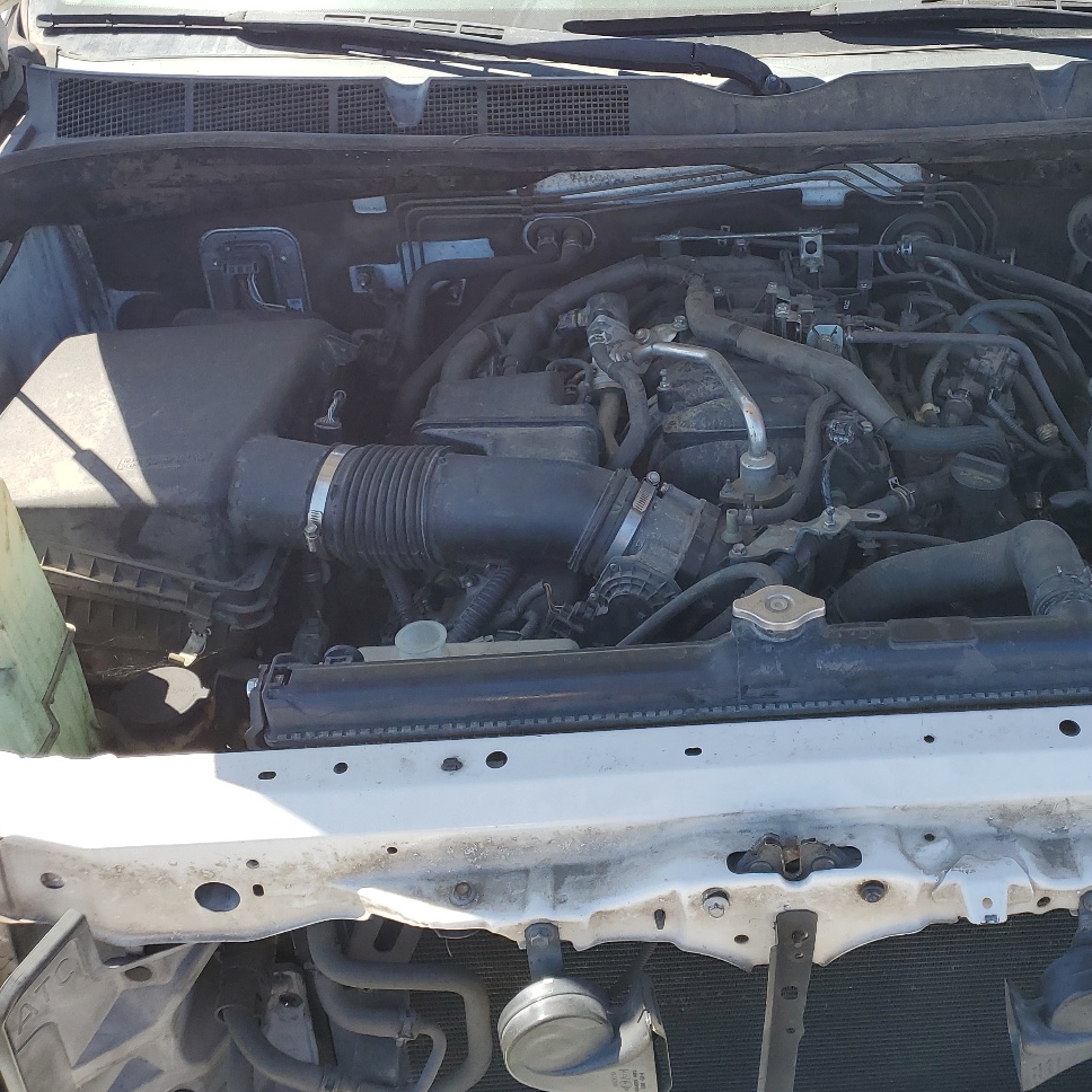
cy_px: 437
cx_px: 769
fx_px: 1356
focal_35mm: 38
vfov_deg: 43.6
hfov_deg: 42.9
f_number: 1.5
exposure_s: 1/909
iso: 50
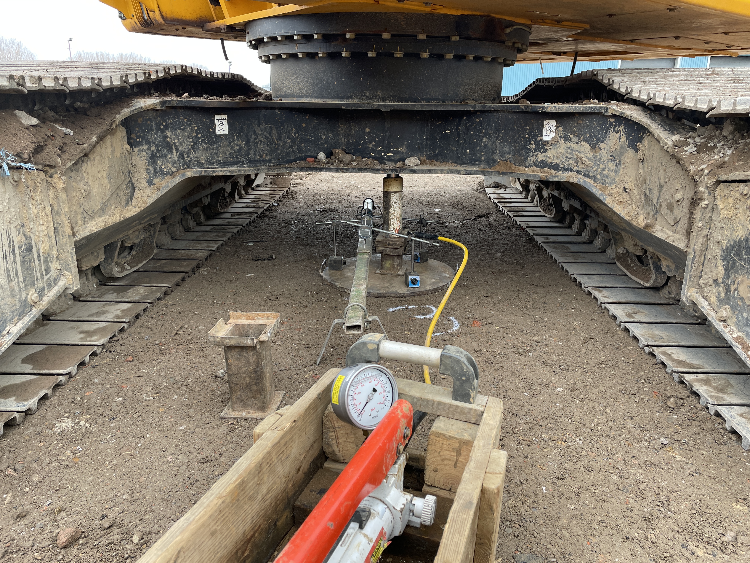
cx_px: 375
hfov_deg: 67.3
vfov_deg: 53.1
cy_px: 282
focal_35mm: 26
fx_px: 563
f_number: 1.6
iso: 50
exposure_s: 1/121
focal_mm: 4.2
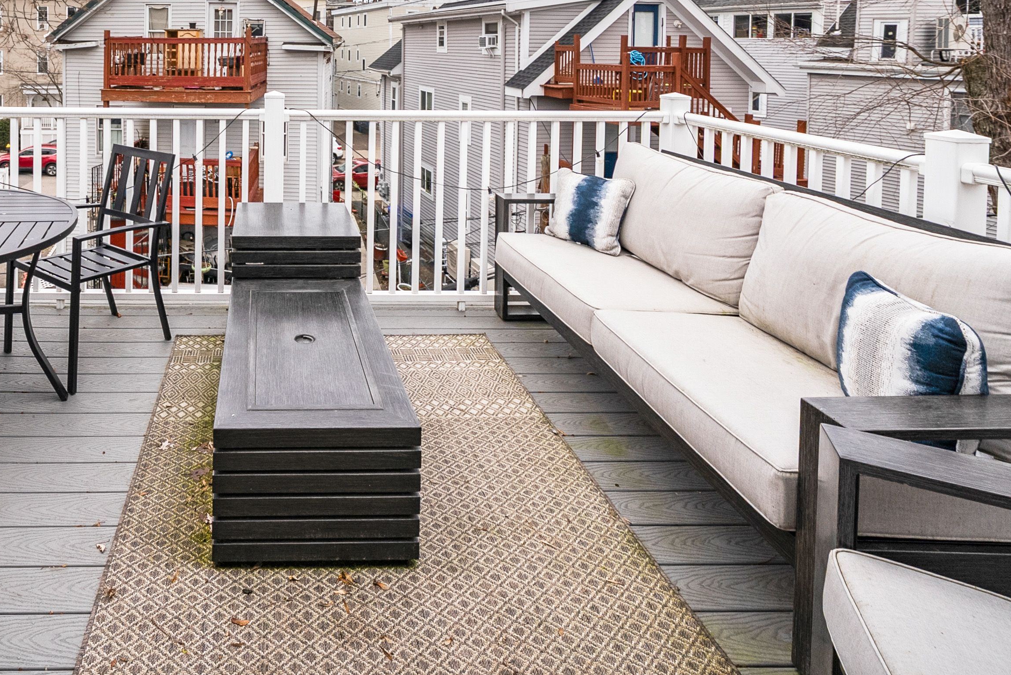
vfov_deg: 50.3
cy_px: 57
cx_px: 285
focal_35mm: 22
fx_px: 618
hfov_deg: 74.4
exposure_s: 1/160
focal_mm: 12
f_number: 8
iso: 800
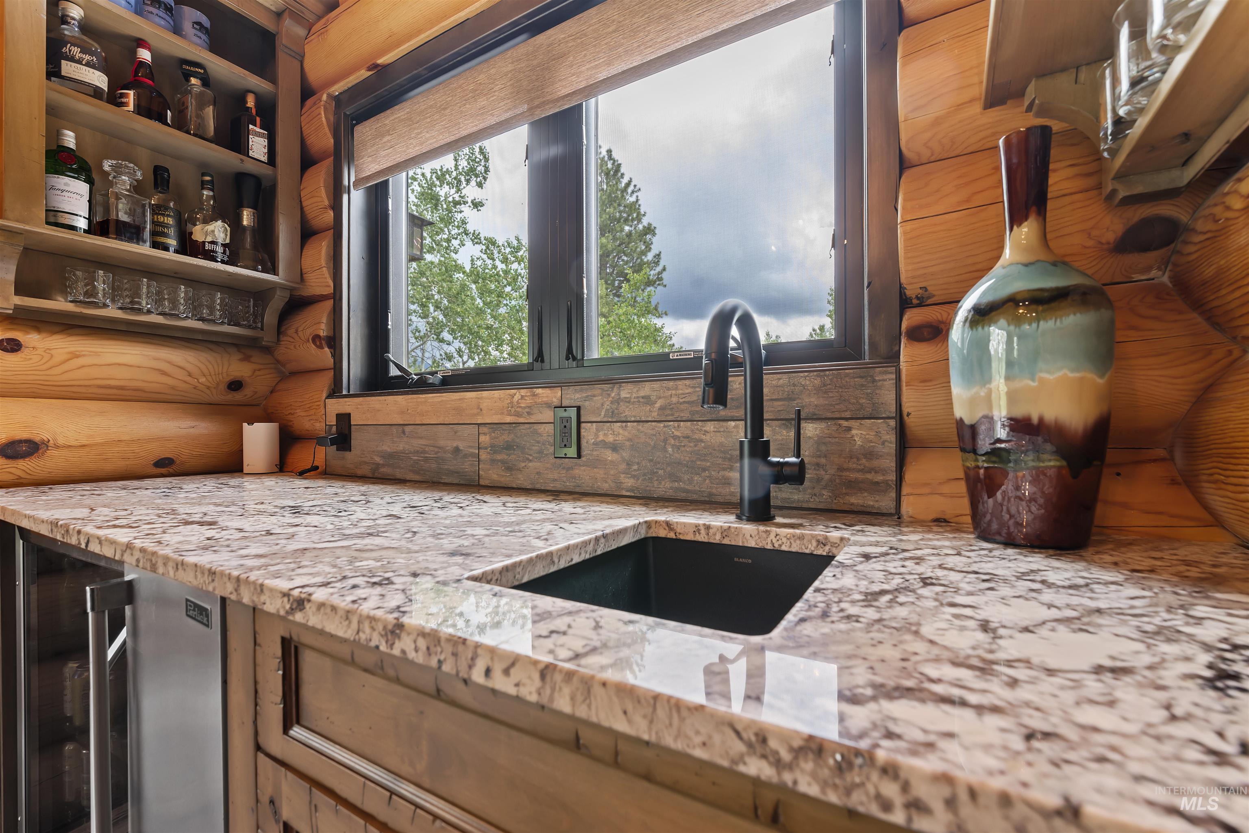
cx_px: 624
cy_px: 416
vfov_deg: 77.4
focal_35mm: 15
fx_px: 521
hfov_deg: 100.4
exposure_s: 1/2.5
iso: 320
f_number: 6.3
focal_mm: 15
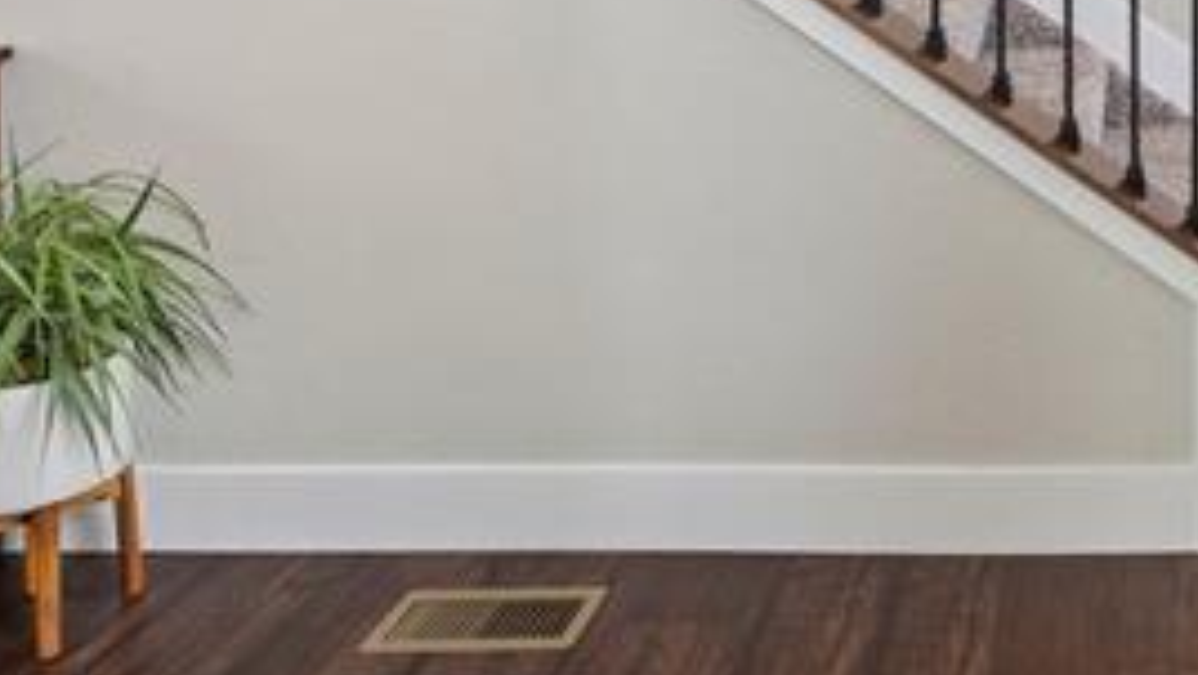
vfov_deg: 25.7
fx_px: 1271
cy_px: -192
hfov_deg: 44.0
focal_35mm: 40
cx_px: 1162
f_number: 8
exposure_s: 1/13
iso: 200
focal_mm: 16
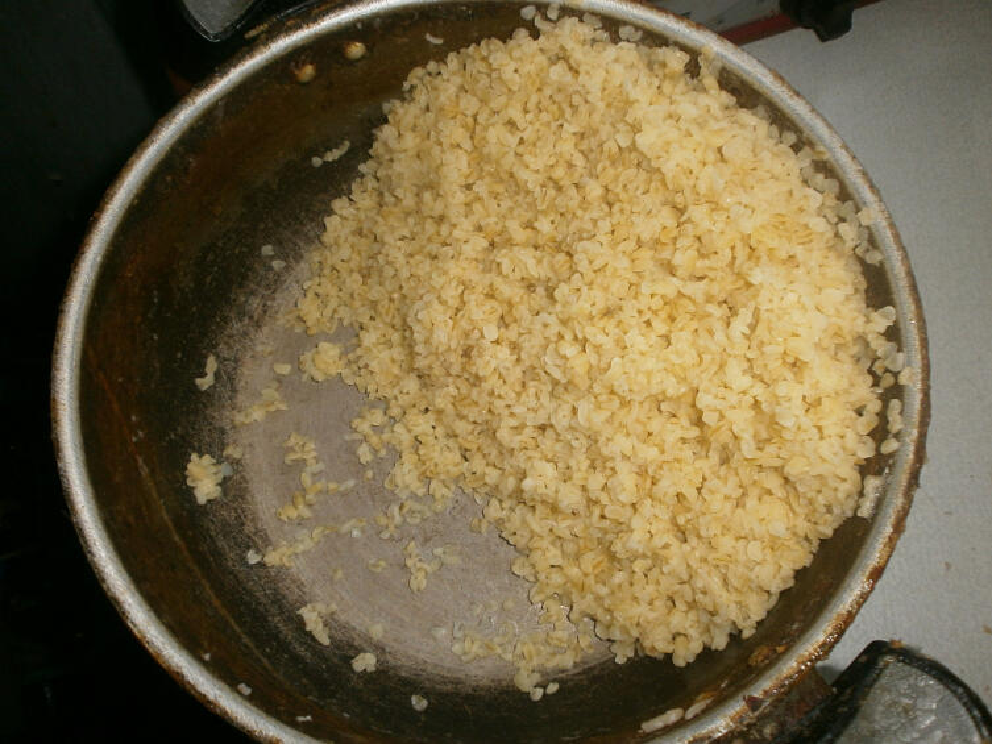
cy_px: 372
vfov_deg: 51.4
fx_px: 774
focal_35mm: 27
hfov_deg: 65.3
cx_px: 496
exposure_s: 1/30
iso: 125
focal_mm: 4.8
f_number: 2.9
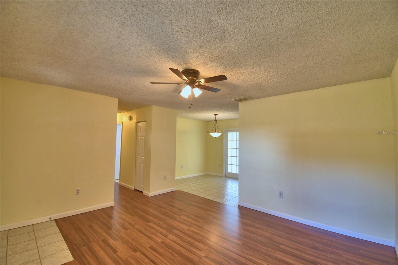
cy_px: 132
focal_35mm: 15
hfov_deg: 100.4
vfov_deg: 77.3
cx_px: 199
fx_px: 166
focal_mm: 10
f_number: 4.5
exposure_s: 1/50
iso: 400
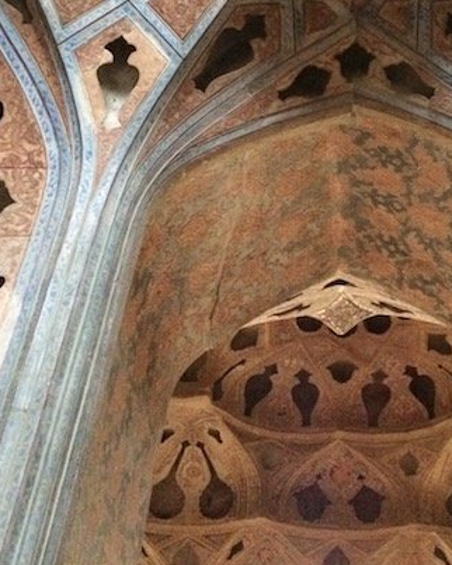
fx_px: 904
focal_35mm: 54
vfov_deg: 33.4
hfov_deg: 27.6
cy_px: 90
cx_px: 355
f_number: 2.2
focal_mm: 4.15
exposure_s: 1/17
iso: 800
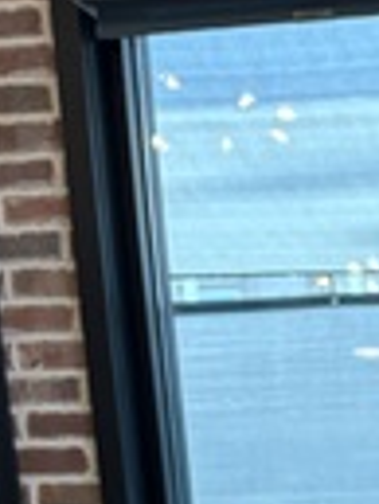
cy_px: 949
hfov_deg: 13.1
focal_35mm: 101
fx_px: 1472
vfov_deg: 16.0
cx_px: 713
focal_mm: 5.96
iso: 200
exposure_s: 1/120
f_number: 1.6
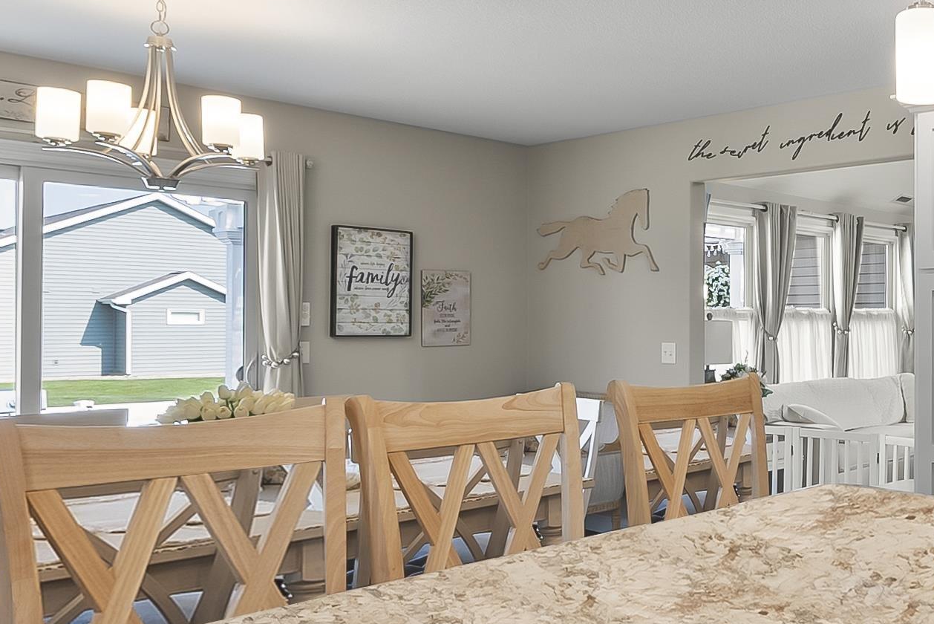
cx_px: 915
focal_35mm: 33
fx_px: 857
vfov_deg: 39.8
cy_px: 377
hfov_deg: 48.2
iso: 100
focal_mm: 10
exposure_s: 1/1.67
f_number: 10
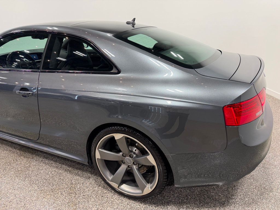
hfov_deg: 71.6
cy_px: 105
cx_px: 140
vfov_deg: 56.8
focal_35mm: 24
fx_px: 194
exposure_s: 1/147
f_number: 1.78
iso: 100
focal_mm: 6.76
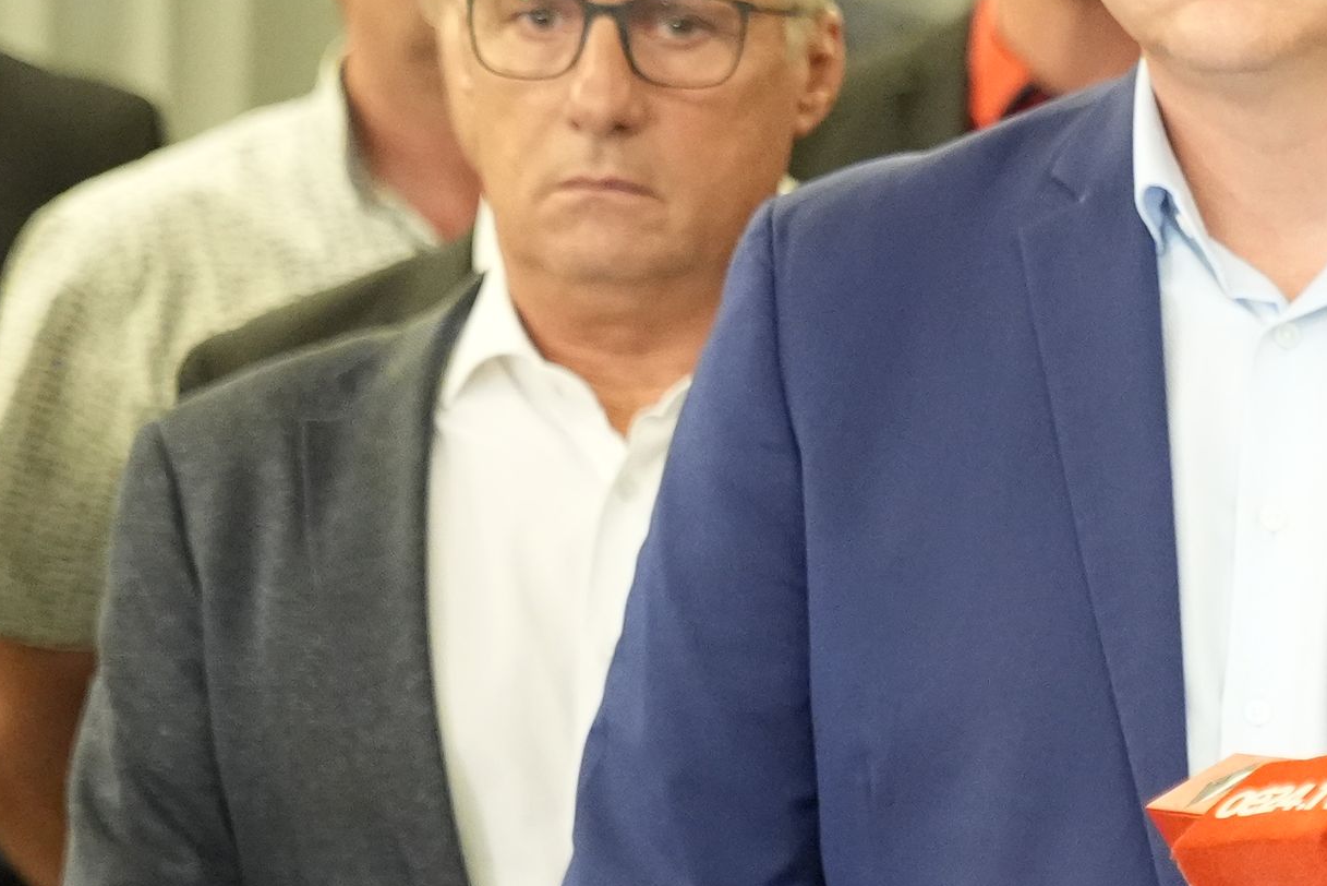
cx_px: 1854
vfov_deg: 6.0
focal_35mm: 230
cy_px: 433
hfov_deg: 8.8
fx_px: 8480
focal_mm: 70
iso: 5000
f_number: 2.8
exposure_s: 1/320
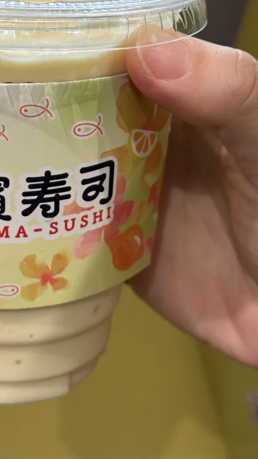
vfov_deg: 27.0
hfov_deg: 15.3
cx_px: 36
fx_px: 948
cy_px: 150
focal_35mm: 78
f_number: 1.78
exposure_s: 1/100
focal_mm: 6.76
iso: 80
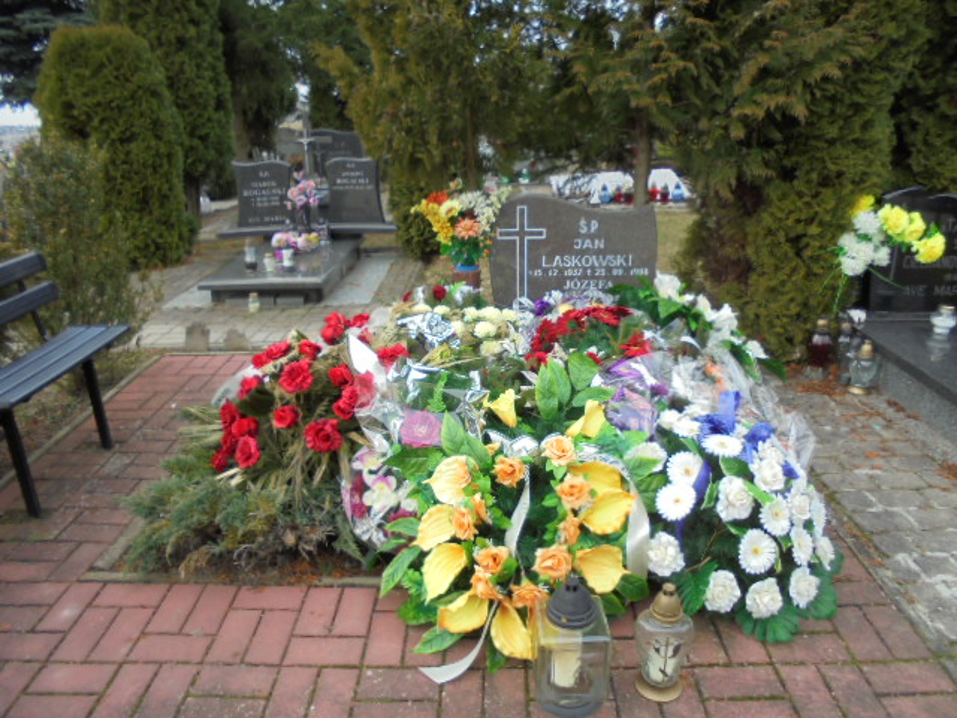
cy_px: 359
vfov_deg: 53.1
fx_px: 719
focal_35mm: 26
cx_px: 478
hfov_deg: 67.3
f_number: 3.5
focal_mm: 4.6
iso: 100
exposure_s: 1/250
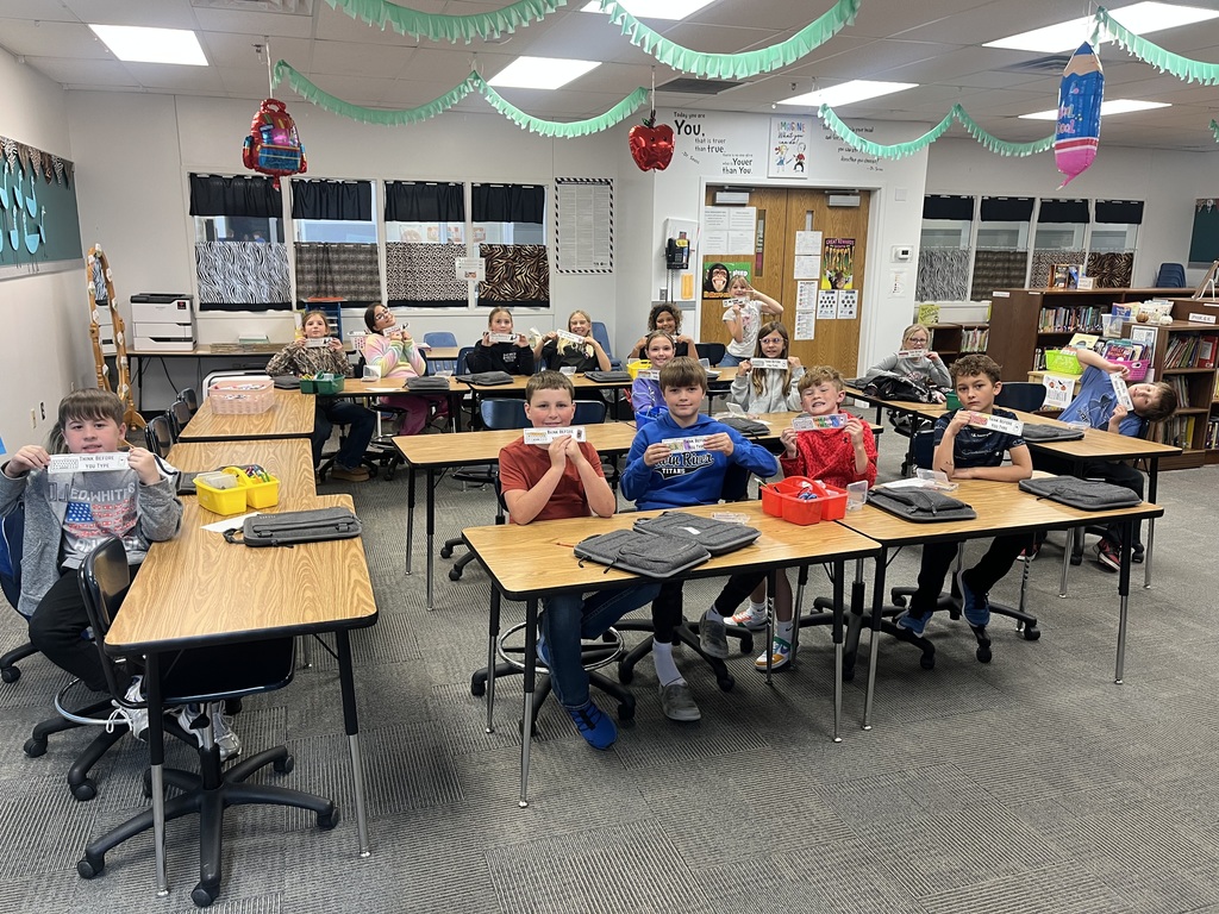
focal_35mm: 26
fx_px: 916
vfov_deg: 53.1
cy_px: 457
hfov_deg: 67.3
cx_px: 610
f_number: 1.6
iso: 100
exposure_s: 1/60
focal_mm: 5.1
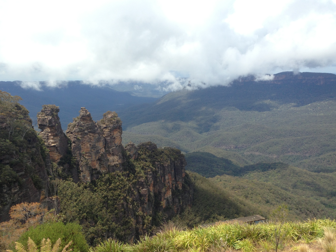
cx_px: 150
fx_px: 369
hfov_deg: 48.9
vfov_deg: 37.7
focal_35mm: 38
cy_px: 142
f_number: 2.4
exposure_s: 1/1232
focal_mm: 4.13
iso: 50
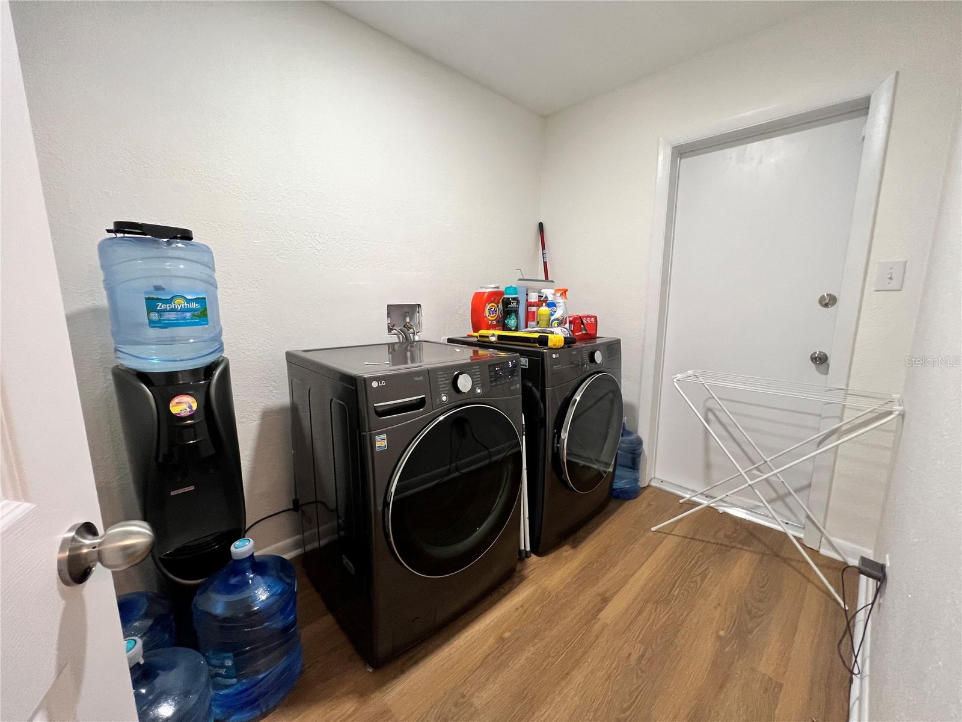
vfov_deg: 89.9
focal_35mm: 13
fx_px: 361
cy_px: 361
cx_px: 481
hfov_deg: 106.2
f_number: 1.8
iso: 250
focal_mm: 1.57
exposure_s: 1/60
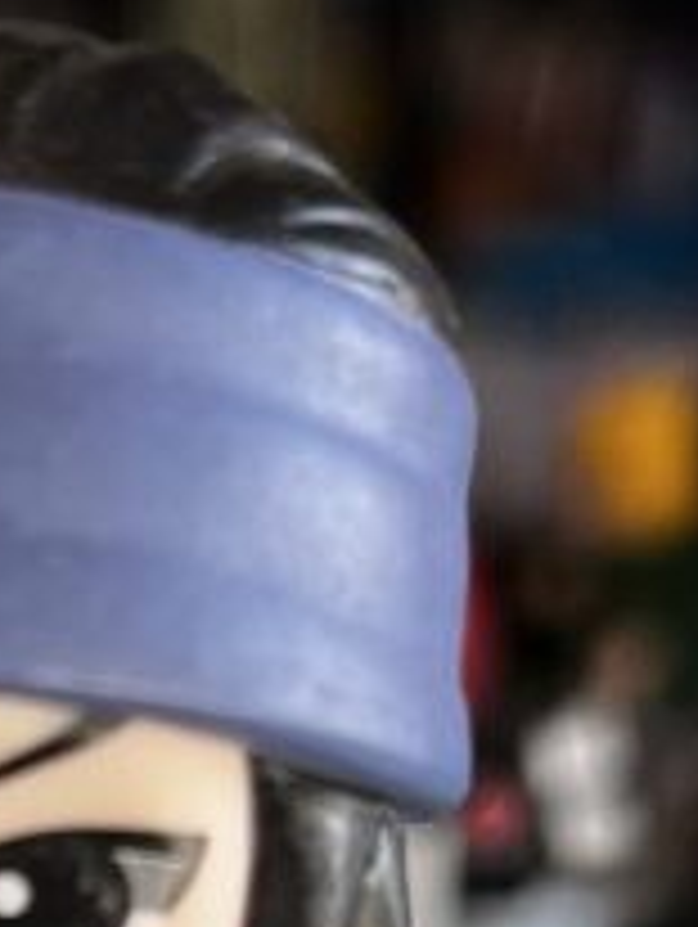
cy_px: 1267
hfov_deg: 16.5
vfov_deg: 20.8
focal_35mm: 84
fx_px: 2254
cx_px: -243
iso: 40
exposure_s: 1/100
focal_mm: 5.1
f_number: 1.6
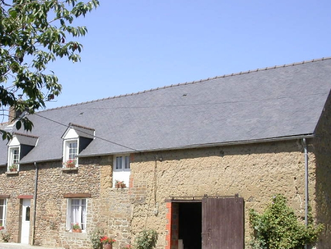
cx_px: 116
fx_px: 478
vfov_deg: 29.1
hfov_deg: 37.8
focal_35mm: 50
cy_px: 147
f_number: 6.7
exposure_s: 1/276
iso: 100
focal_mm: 7.85
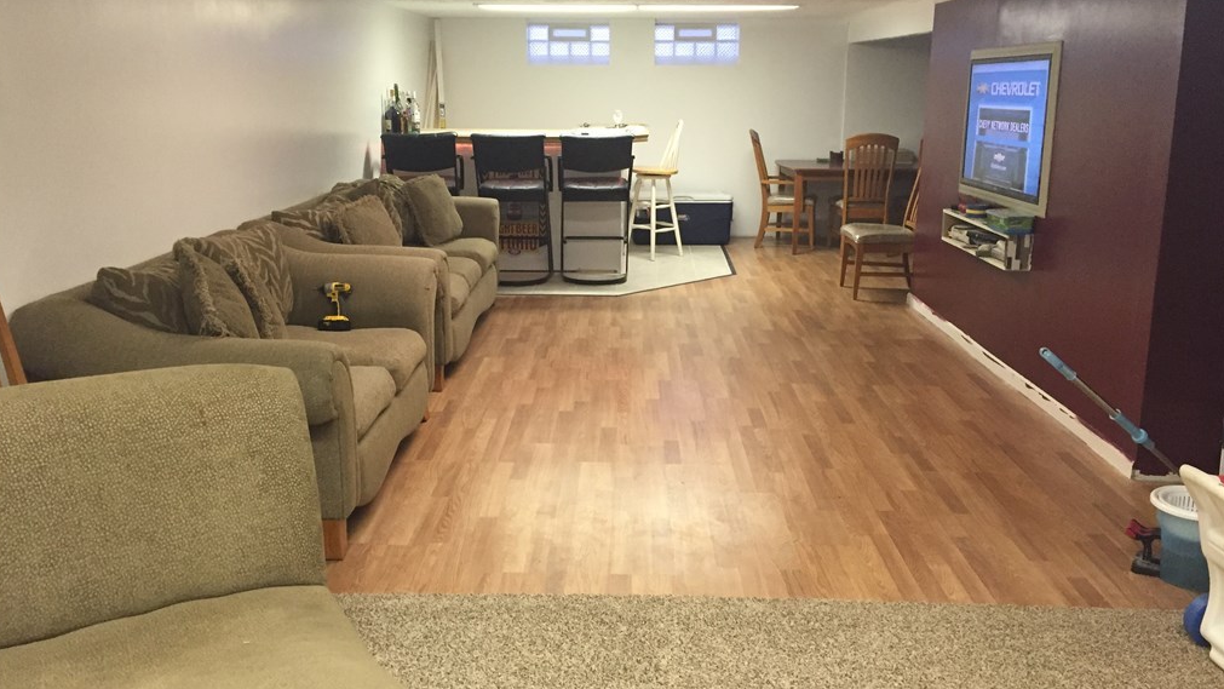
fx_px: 1039
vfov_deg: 36.6
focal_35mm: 32
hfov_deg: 61.0
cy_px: 303
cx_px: 608
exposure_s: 1/30
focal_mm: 4.15
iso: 200
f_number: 2.2
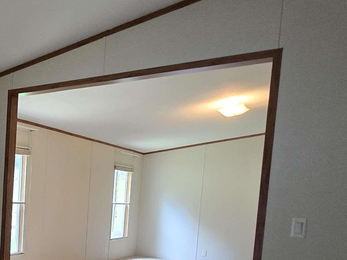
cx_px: 55
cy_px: 218
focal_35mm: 36
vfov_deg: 37.8
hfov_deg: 47.6
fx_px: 361
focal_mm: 2.2
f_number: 2.2
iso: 320
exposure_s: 1/60
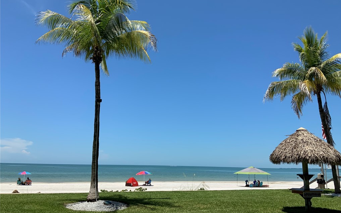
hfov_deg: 61.2
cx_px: 172
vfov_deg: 40.6
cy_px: 105
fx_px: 288
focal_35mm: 31
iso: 16
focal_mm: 3
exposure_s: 1/2801
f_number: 1.8
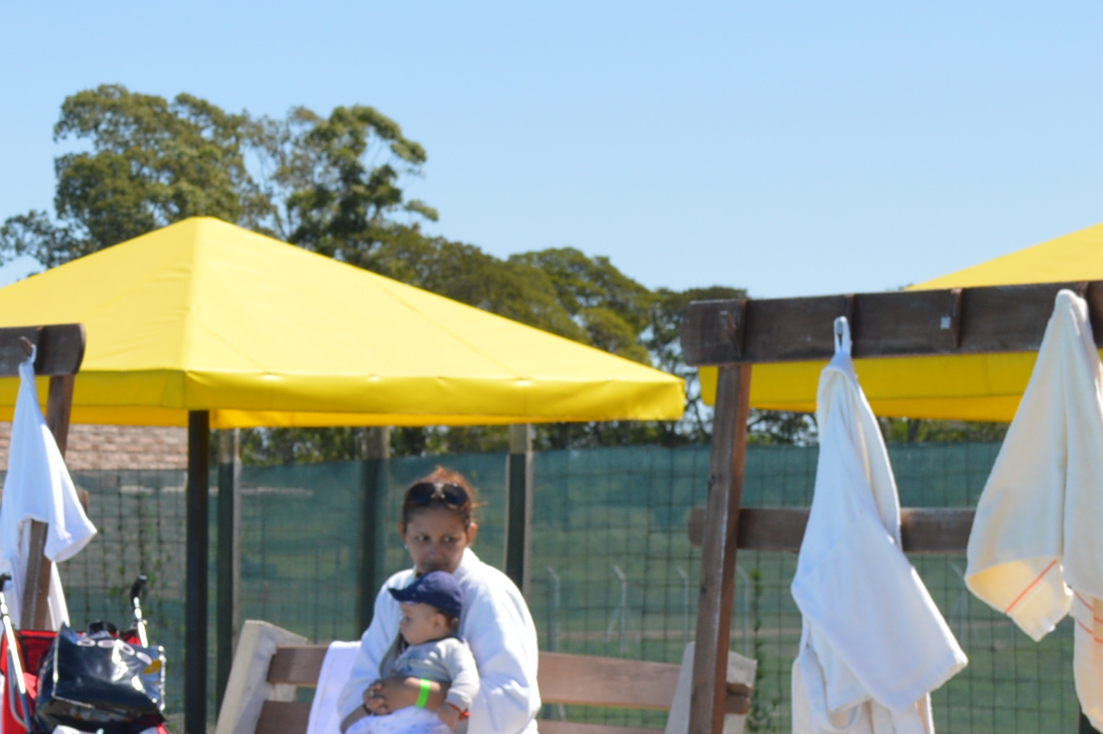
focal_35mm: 138
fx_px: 4225
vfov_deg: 9.9
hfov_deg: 14.1
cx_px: -454
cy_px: 448
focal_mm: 32
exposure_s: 1/200
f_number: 7.1
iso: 100
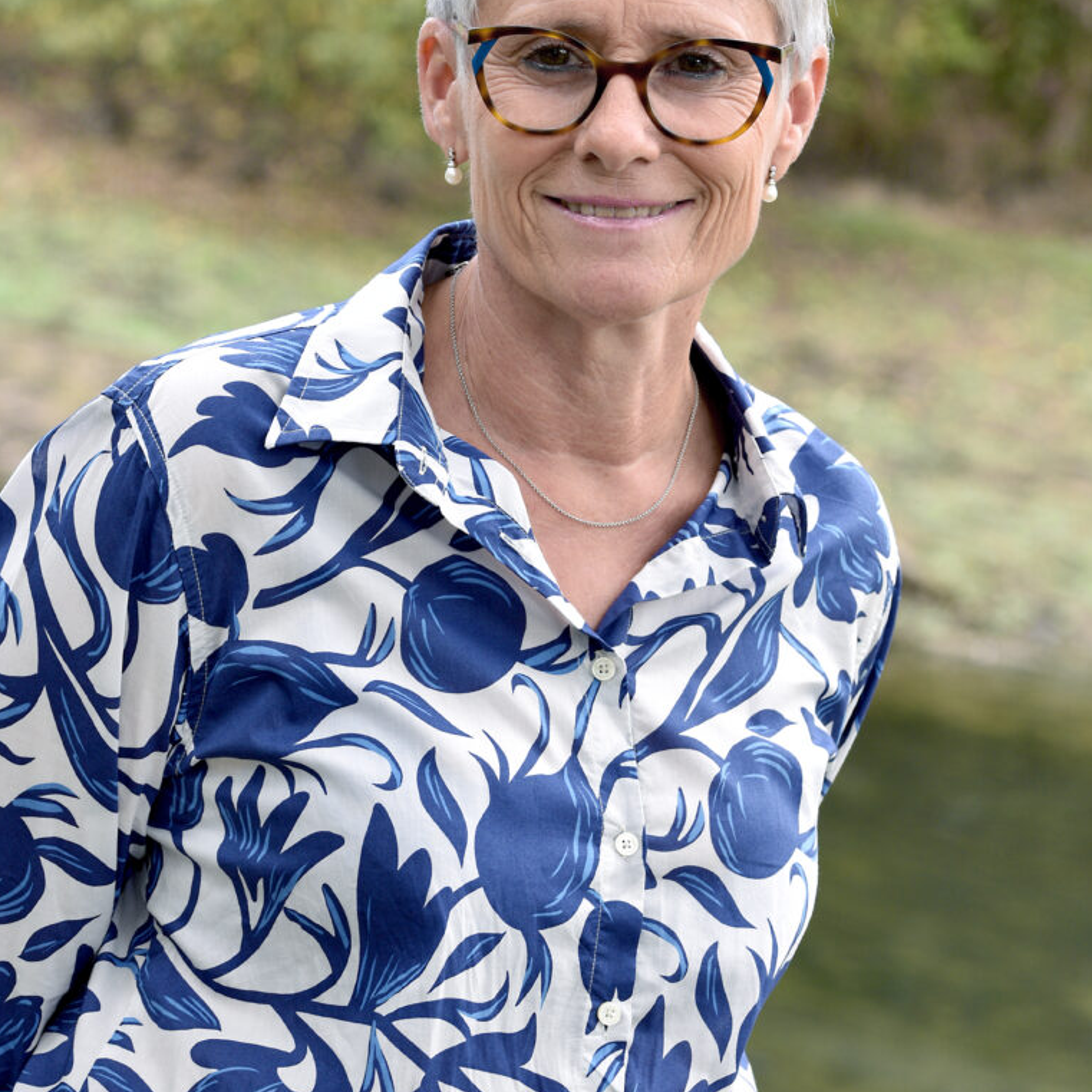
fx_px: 4818
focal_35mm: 135
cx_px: 548
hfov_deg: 12.9
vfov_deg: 12.9
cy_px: 462
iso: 400
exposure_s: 1/125
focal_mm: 105
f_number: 8
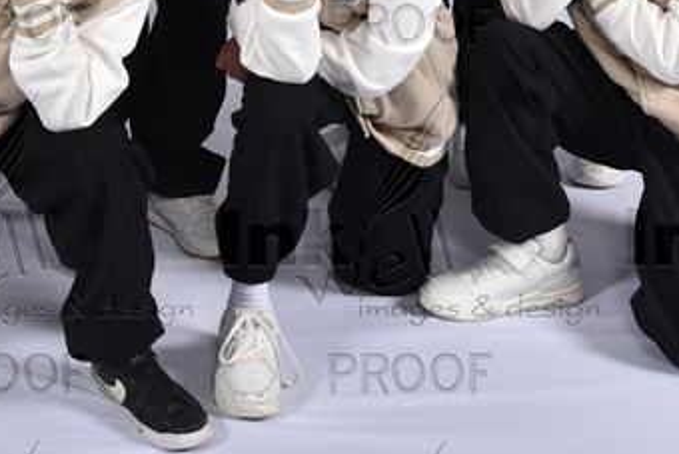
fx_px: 1830
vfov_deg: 13.3
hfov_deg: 20.6
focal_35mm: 97
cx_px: 84
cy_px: -236
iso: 250
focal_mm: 30
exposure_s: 1/200
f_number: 8
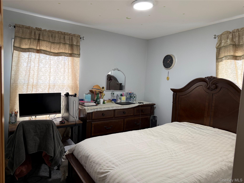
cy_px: 92
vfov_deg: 56.8
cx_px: 122
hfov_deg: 71.6
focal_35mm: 24
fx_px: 169
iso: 160
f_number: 1.78
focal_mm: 6.76
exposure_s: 1/60
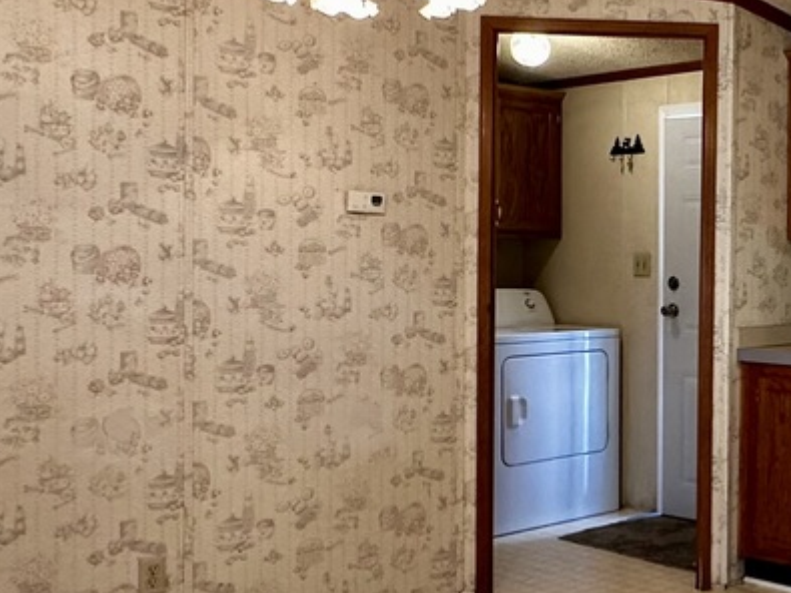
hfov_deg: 32.6
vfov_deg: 28.5
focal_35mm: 51
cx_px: 883
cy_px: 268
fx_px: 1165
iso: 250
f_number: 2.2
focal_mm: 2.22
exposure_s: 1/60
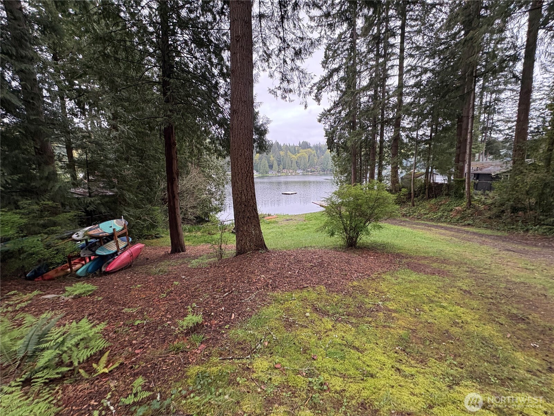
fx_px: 224
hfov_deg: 102.1
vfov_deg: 85.7
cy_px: 208
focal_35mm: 14
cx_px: 277
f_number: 2.2
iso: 200
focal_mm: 2.22
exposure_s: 1/92
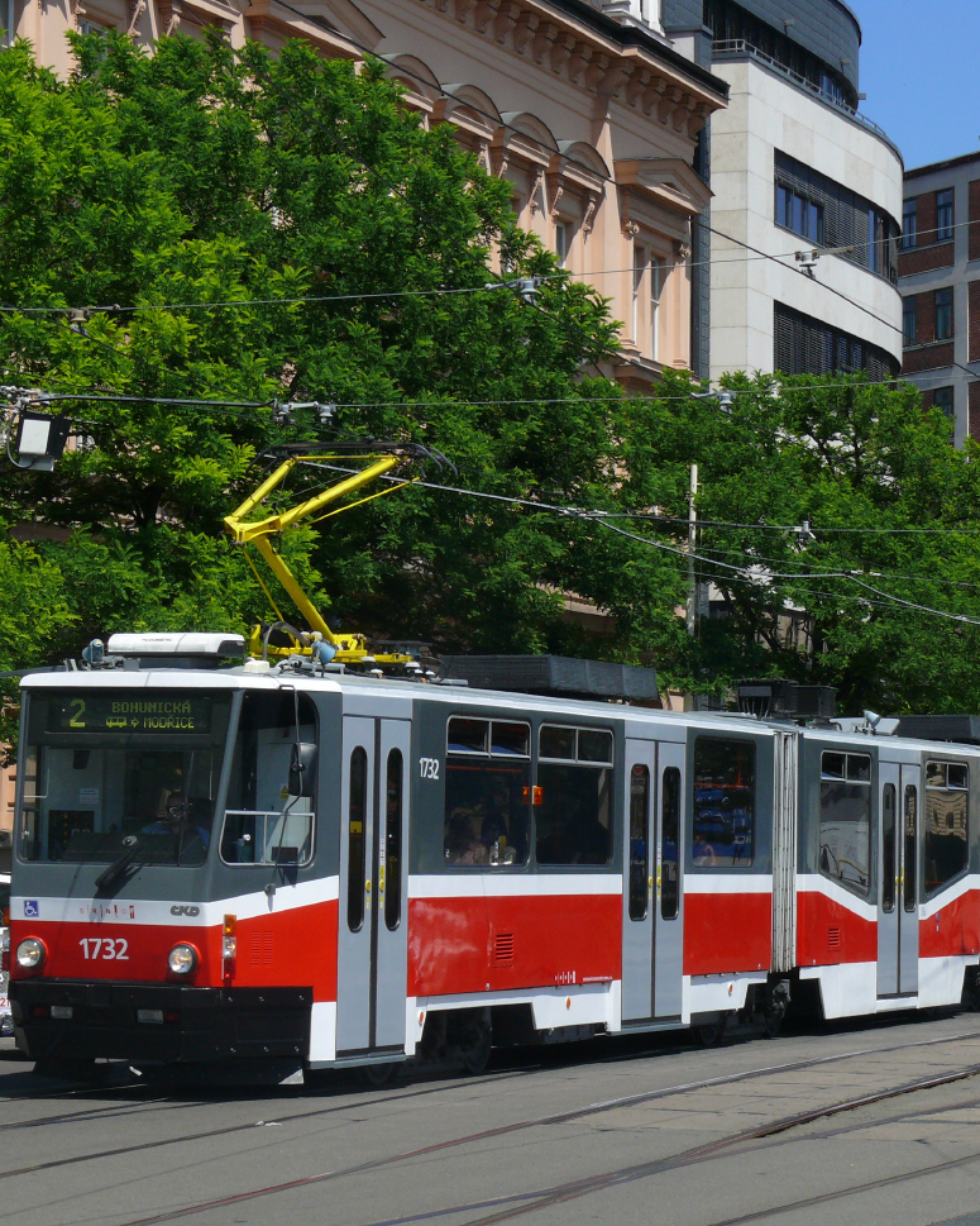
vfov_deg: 17.5
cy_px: 616
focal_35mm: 110
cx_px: 544
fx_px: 3989
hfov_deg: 14.0
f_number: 6.3
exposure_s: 1/500
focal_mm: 17.8
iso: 100
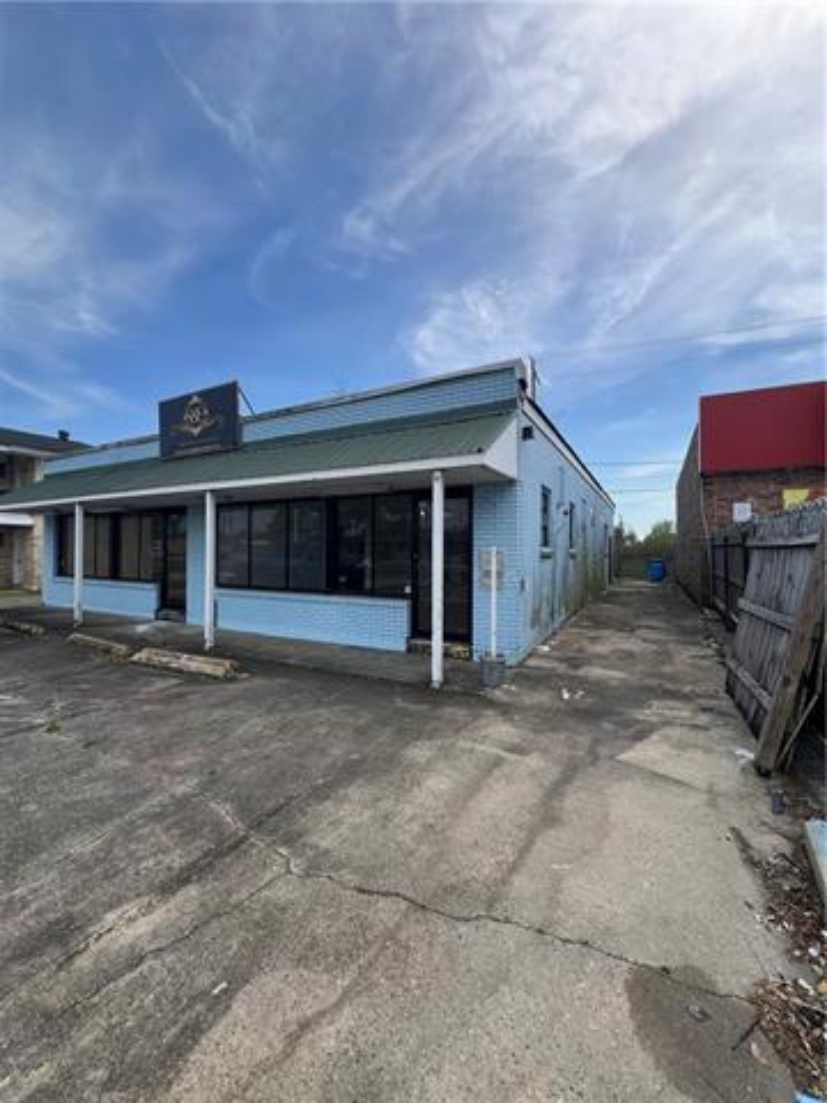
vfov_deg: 106.2
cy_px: 552
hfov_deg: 89.9
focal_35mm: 13
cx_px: 414
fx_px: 414
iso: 32
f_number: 1.8
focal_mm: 1.57
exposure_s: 1/1107
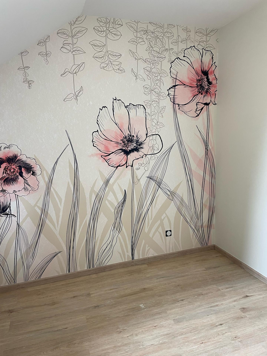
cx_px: 134
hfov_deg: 53.1
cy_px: 178
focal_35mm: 26
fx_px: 267
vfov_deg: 67.3
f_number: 1.6
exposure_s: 1/50
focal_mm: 4.2
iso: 64
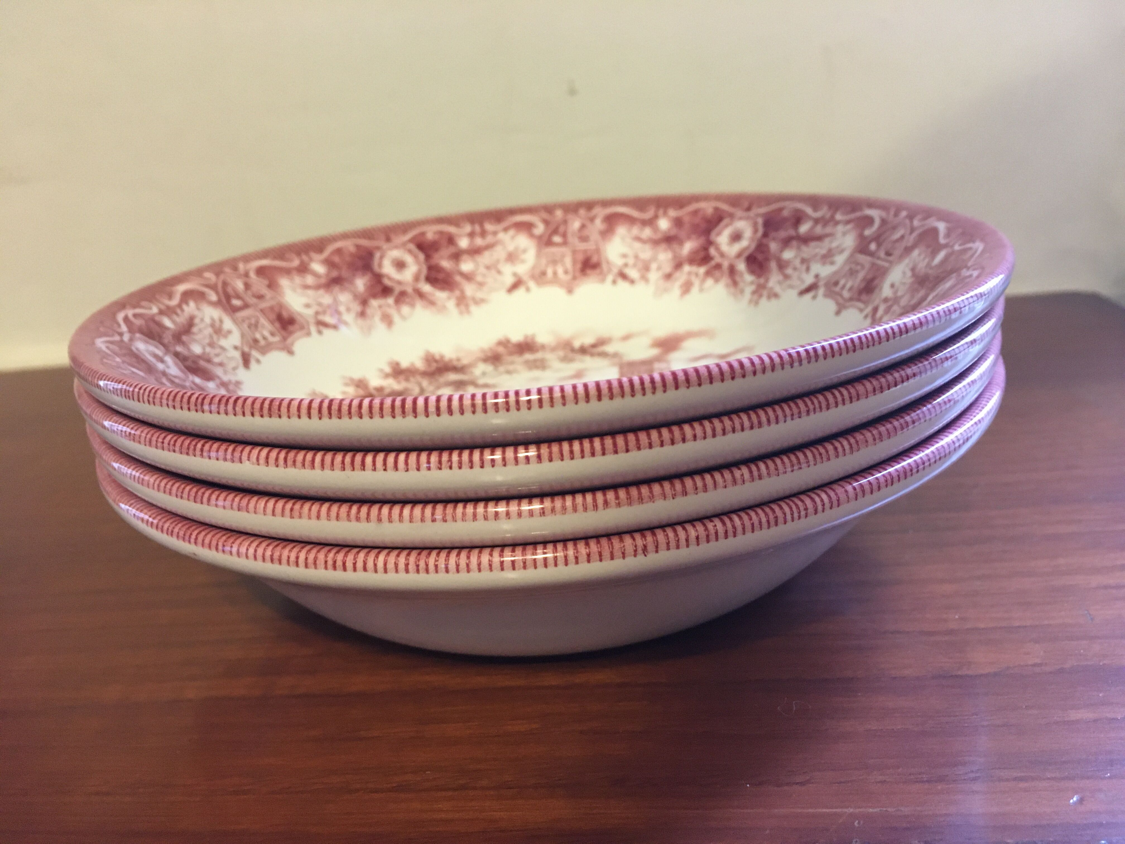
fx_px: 942
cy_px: 422
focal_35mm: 29
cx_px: 562
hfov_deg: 61.7
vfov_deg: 48.2
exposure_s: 1/15
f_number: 2.2
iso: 200
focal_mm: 4.15
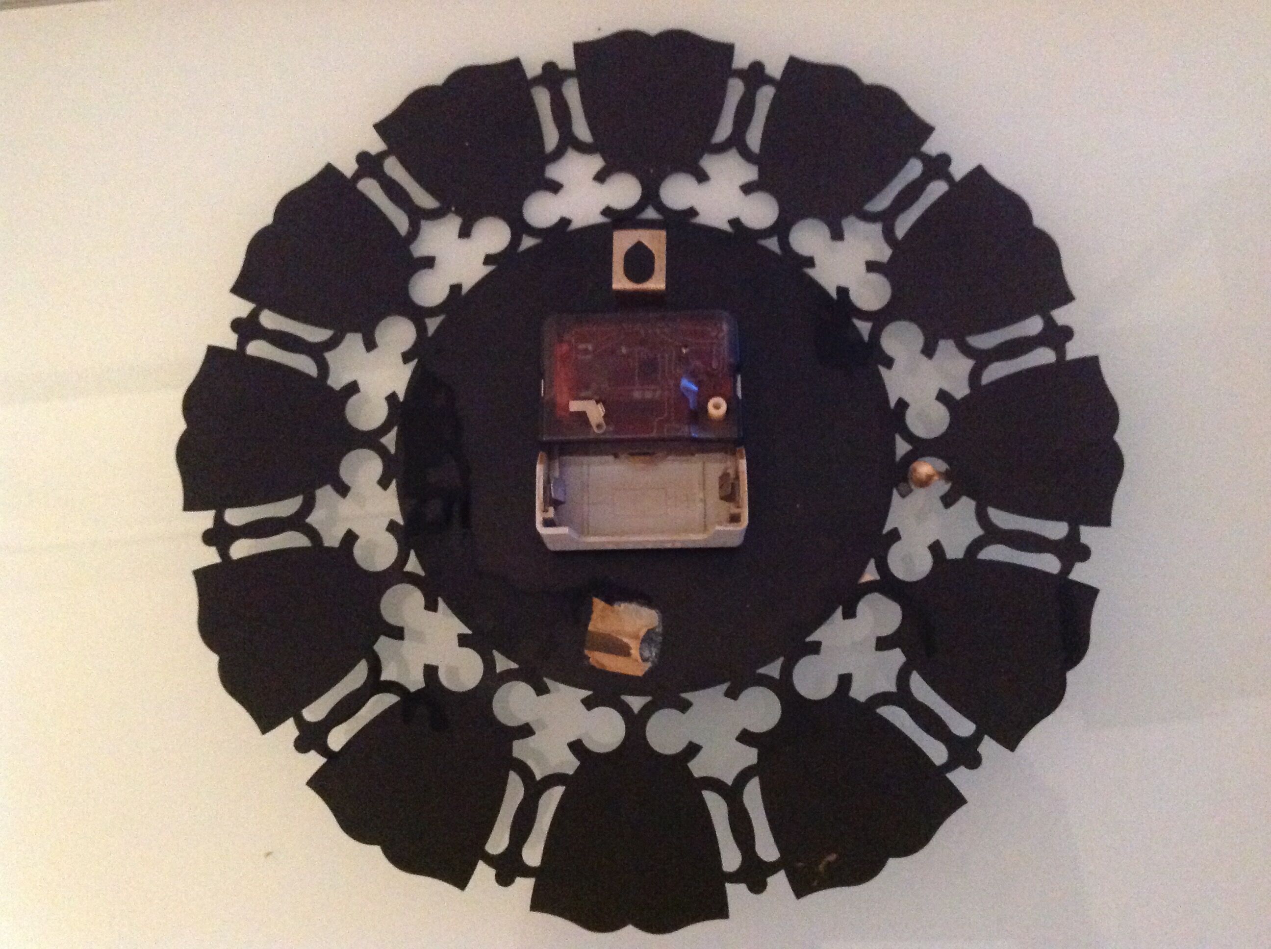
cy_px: 474
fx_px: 1283
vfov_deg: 40.6
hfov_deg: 52.7
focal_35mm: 35
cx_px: 636
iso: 800
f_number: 2.4
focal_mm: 4.28
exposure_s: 1/17
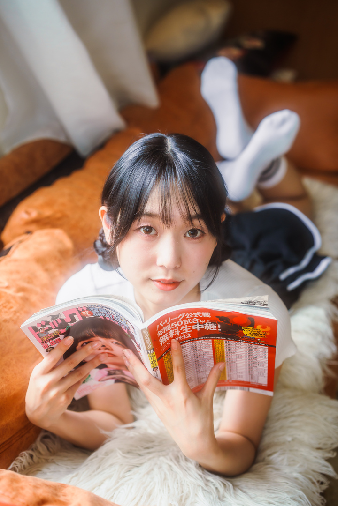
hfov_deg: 27.0
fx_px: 704
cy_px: 253
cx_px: 169
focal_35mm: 50
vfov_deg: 39.6
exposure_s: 1/125
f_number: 2.5
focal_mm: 50
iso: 400
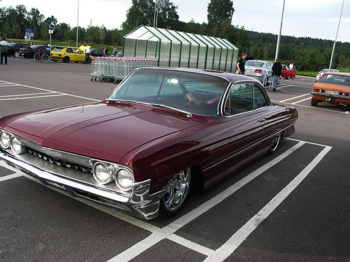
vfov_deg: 41.7
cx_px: 147
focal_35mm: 34
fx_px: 344
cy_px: 149
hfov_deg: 53.7
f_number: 3.2
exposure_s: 1/80
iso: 50
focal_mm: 7.6
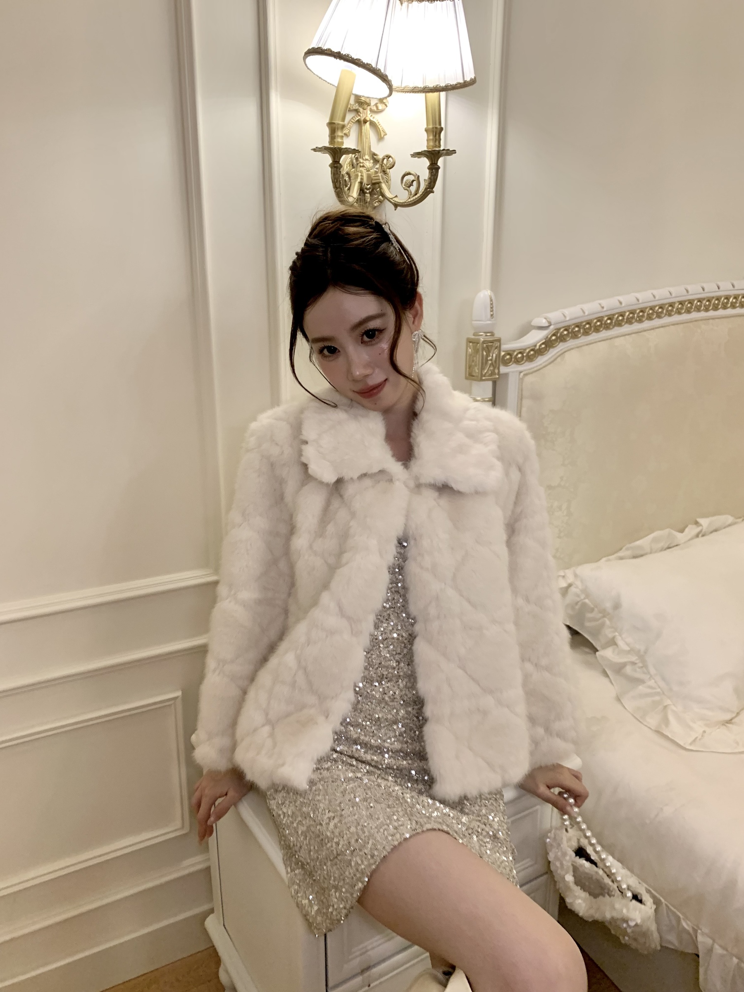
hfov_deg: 53.1
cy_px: 496
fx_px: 745
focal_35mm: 26
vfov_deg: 67.3
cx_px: 372
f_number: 1.8
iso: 125
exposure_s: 1/60
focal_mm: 4.25
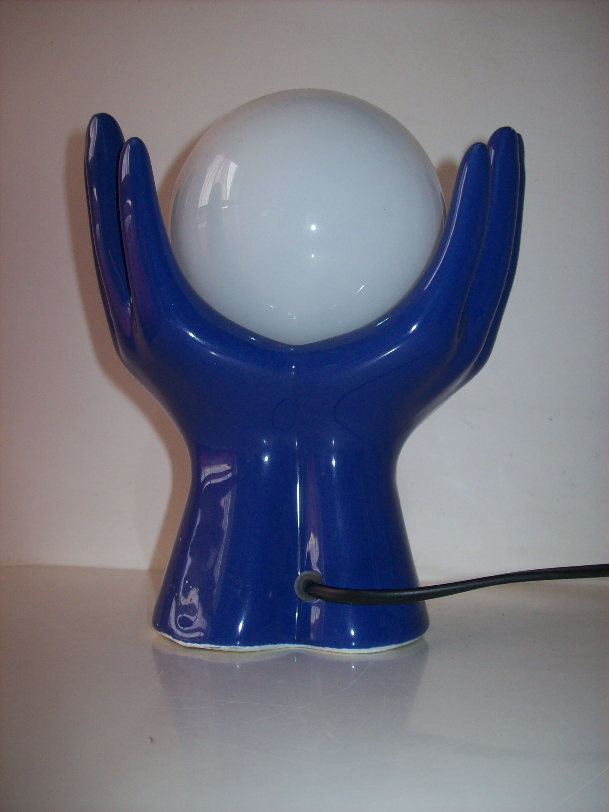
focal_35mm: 36
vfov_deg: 51.4
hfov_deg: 39.6
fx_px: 845
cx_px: 304
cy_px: 406
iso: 80
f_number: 2.7
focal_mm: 6
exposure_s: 1/64
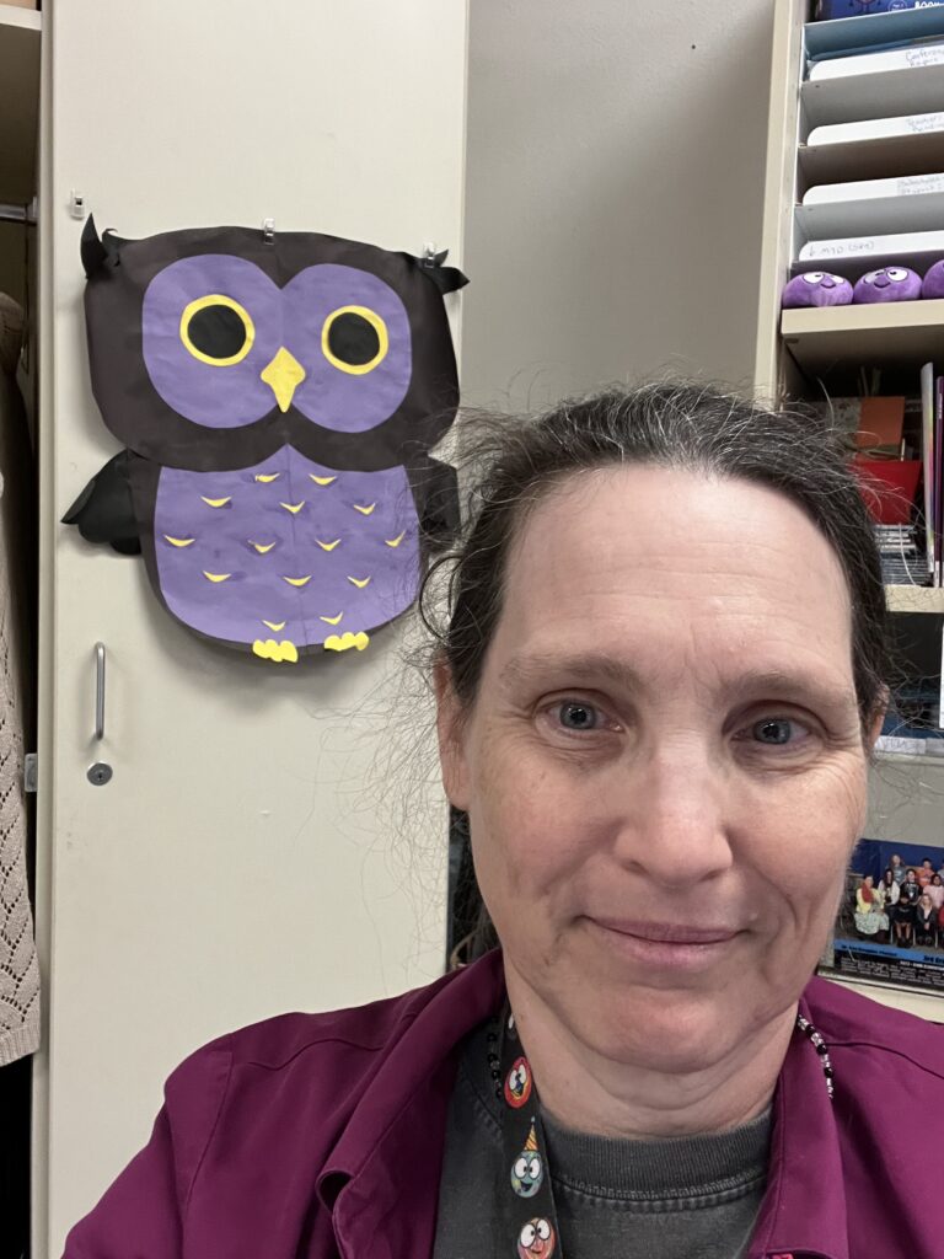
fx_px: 1091
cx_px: 472
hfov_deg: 46.8
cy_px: 630
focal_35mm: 30
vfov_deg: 60.0
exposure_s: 1/51
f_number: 2.2
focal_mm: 2.71
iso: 320
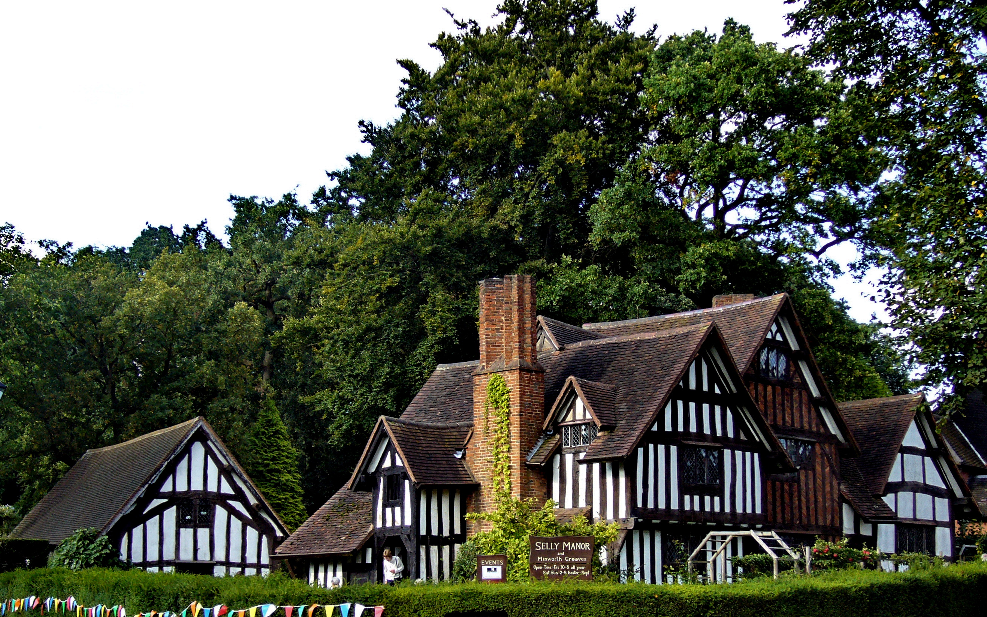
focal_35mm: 68
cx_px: 505
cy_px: 370
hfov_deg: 30.2
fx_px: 1829
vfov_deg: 19.1
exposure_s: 1/160
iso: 80
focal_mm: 9.9
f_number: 3.6
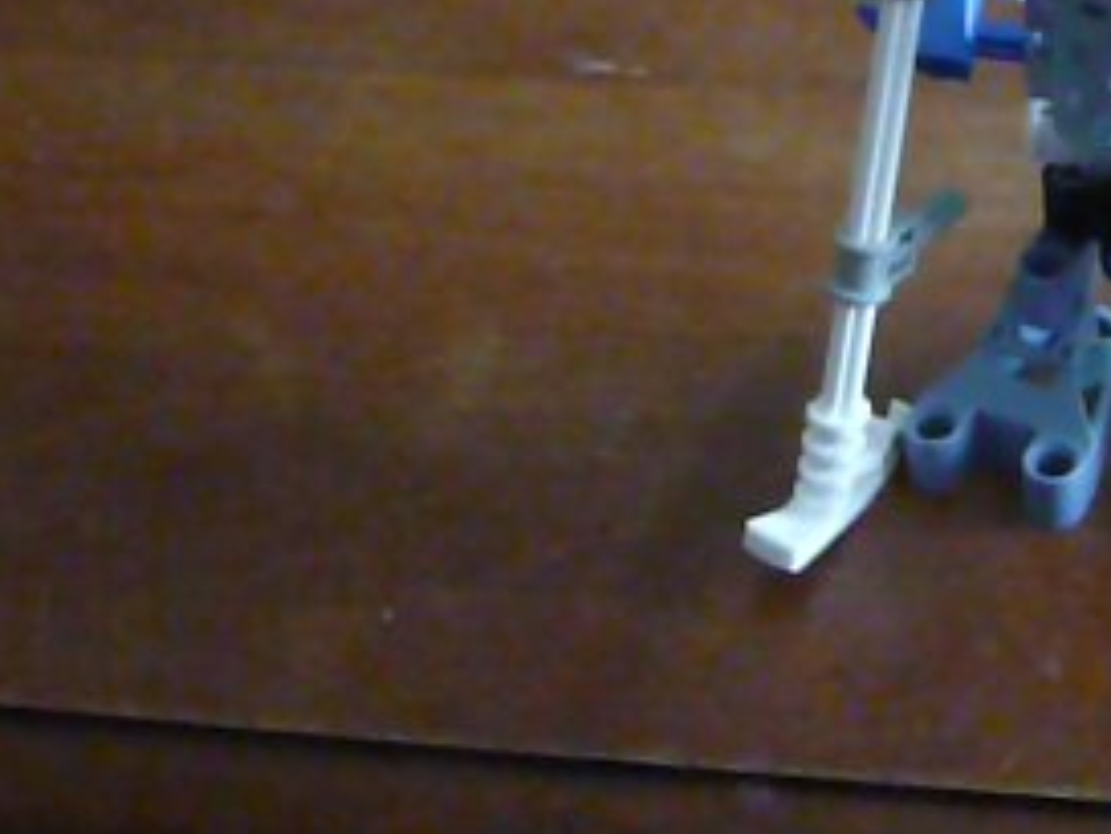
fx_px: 2633
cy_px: -33
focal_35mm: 82
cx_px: 1095
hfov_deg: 22.9
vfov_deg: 17.5
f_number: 2.8
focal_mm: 5.8
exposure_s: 1/30
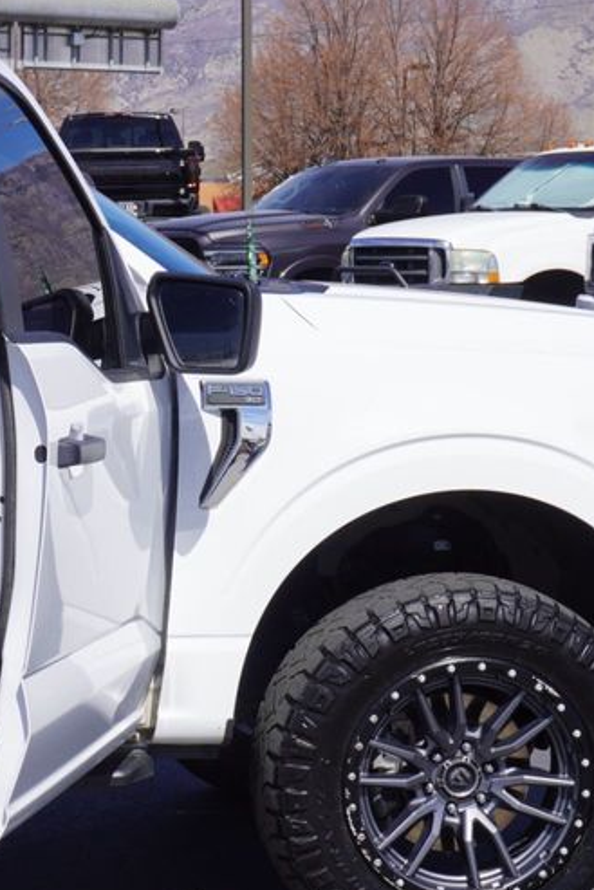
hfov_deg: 12.3
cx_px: -83
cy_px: 524
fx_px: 2697
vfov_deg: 18.7
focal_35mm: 109
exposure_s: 1/160
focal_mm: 35
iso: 100
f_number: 11
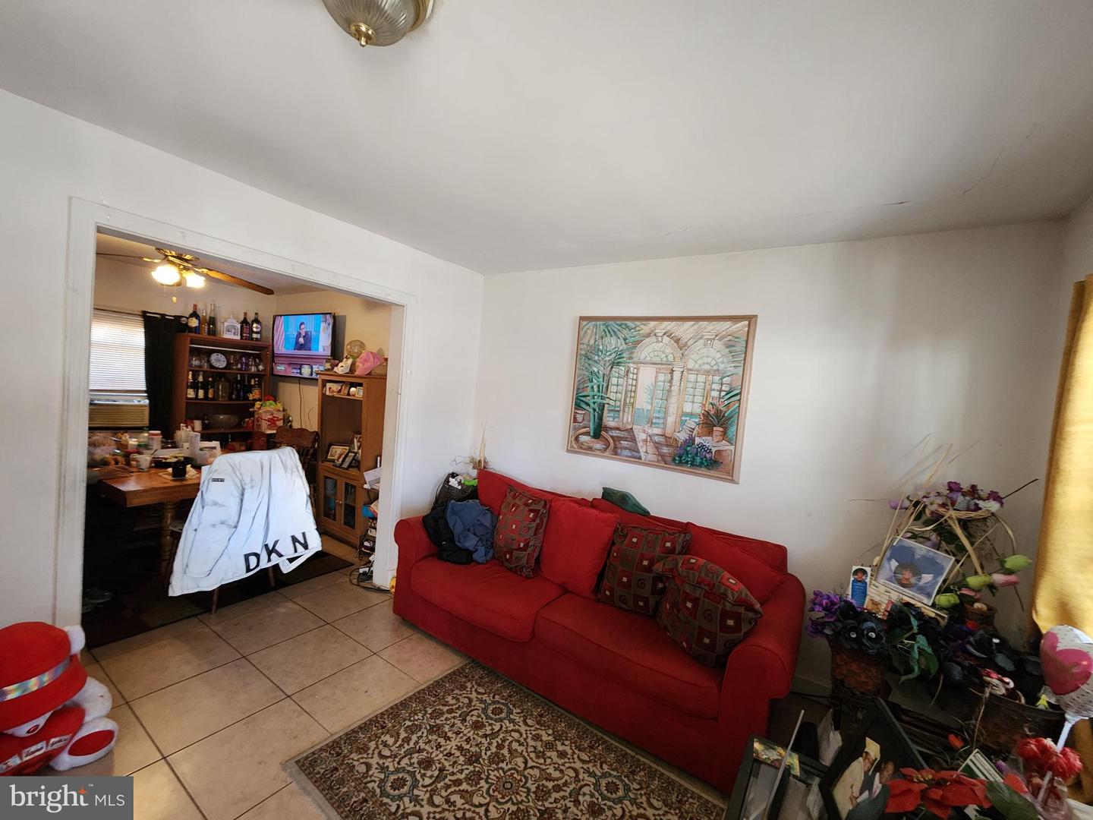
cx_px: 546
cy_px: 410
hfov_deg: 106.2
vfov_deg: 89.9
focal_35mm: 13
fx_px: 410
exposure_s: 1/30
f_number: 2.2
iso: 400
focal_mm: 2.2
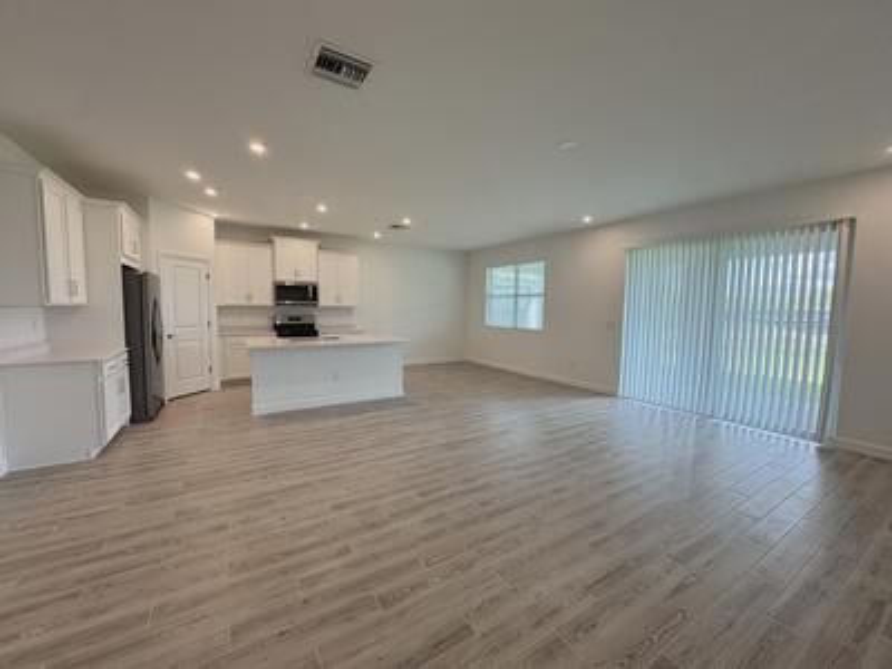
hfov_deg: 102.1
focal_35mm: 14
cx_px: 446
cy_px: 334
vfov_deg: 85.7
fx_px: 361
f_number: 2.2
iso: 80
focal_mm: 2.22
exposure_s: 1/120
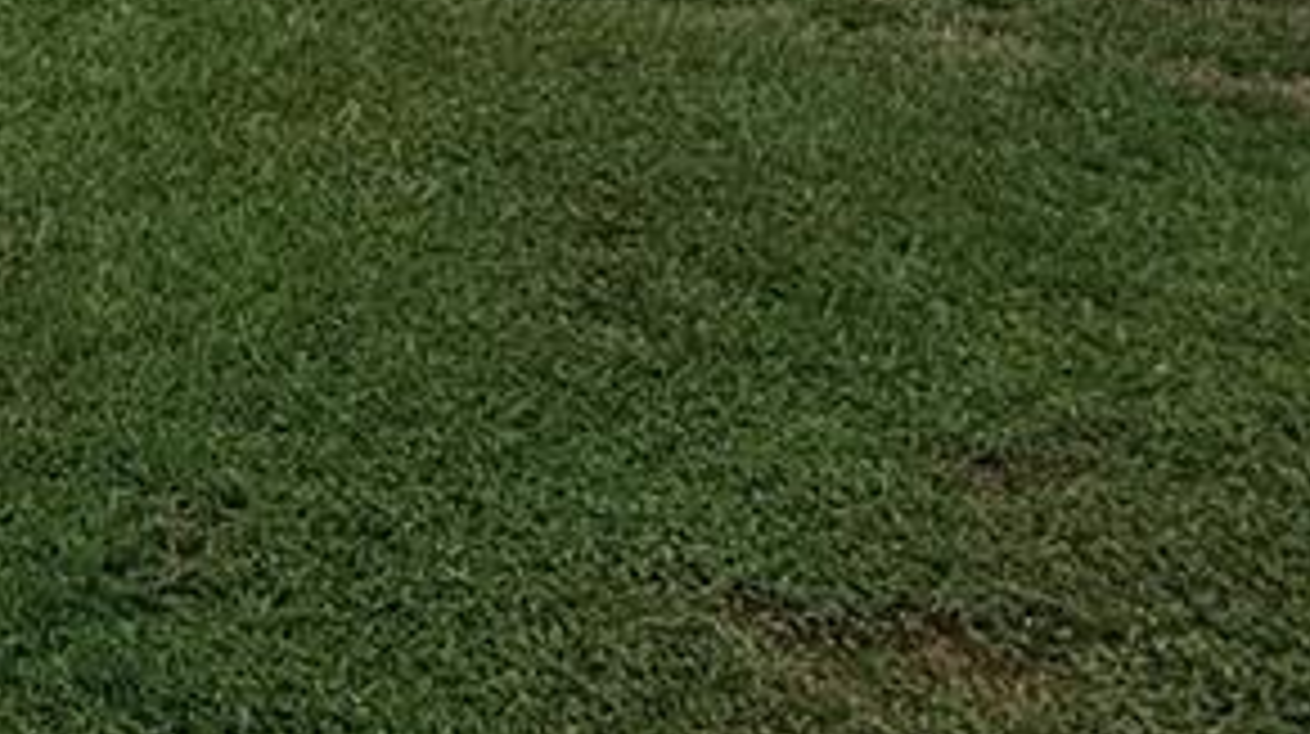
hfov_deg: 28.1
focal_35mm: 63
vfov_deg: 15.6
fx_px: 2186
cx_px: -356
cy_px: -684
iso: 50
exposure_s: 1/2674
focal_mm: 2.22
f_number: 2.2
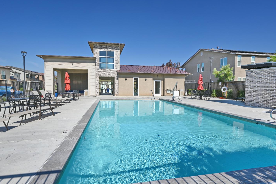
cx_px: 132
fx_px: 138
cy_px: 92
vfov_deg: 67.3
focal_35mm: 18
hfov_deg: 90.0
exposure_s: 1/500
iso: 100
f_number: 8
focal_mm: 17
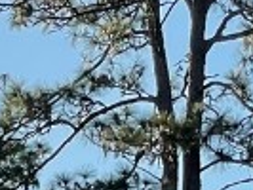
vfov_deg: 3.6
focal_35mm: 400
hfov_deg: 4.8
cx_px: -458
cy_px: 619
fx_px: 2926
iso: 25
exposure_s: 1/799
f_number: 2
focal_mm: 6
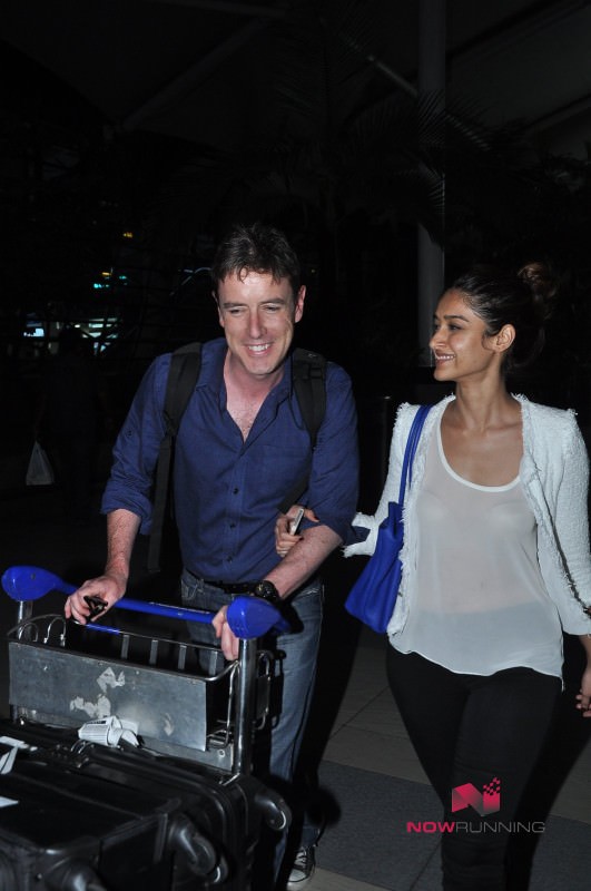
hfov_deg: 36.8
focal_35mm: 36
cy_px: 446
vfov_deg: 53.2
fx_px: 889
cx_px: 296
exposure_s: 1/125
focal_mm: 24
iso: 500
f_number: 5.6
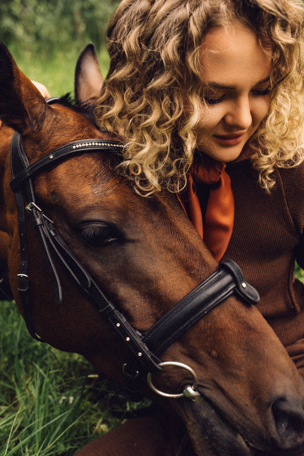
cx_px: 152
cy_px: 228
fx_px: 444
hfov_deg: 37.8
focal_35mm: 35
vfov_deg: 54.5
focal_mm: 35
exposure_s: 1/125
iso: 200
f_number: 4.5
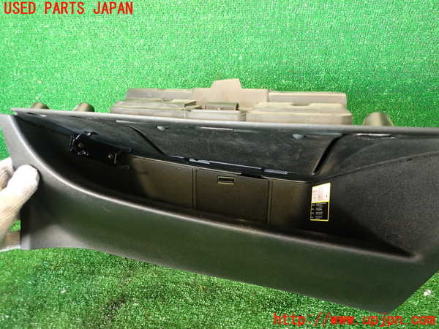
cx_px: 220
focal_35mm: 25
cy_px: 164
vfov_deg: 54.9
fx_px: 317
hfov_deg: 69.4
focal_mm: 4.5
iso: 320
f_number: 2
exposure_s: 1/30
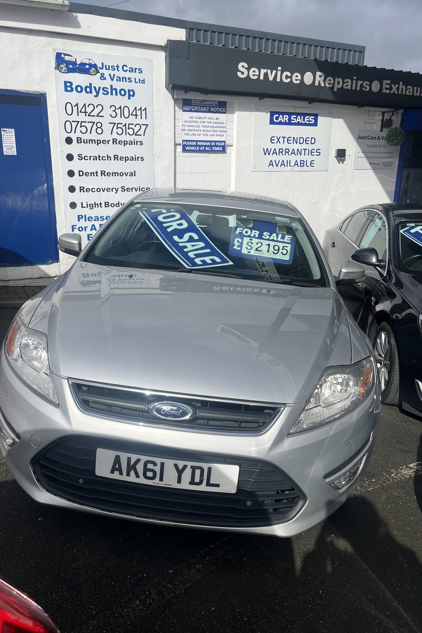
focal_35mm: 28
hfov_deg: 46.4
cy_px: 312
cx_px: 197
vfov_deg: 65.5
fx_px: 492
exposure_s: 1/7874
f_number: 1.6
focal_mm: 5.1
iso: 50
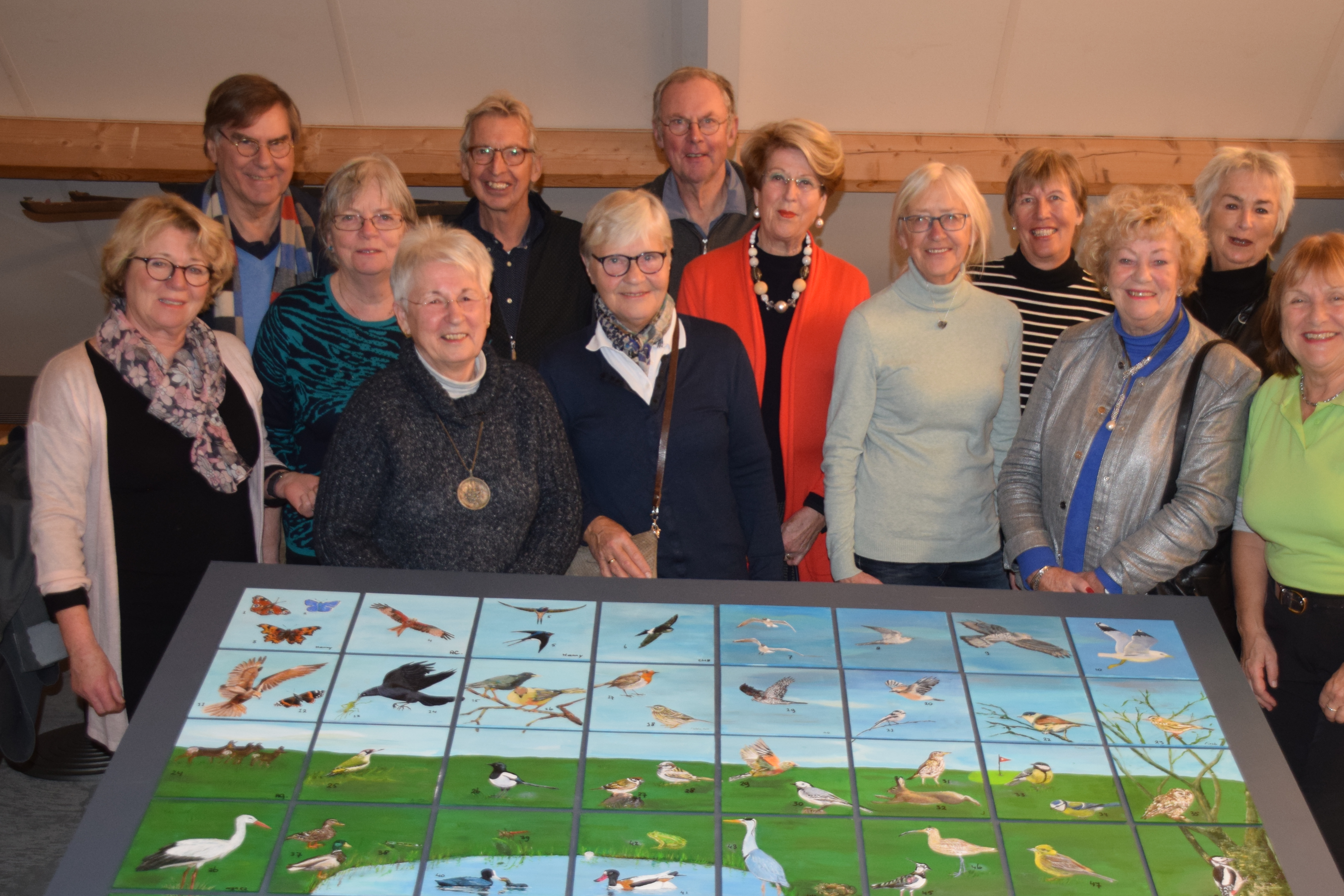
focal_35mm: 48
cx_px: 795
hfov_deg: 41.2
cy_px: 519
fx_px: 1778
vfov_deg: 28.2
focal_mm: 25
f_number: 4
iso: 900
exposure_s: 1/60
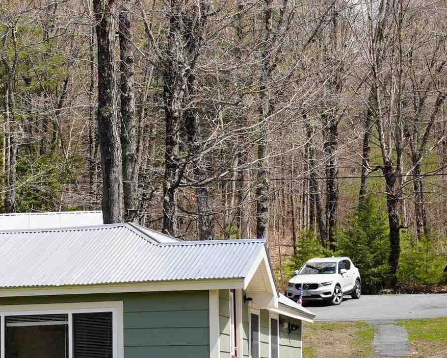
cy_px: 203
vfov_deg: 13.4
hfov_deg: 16.6
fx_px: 1522
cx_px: 113
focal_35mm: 115
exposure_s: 1/500
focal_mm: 35
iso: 100
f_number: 5
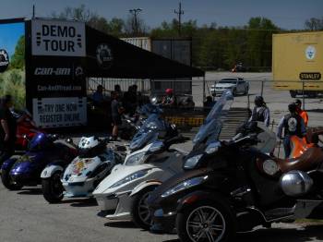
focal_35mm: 92
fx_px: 858
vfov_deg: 16.0
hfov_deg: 21.3
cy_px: 121
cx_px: 162
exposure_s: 1/1600
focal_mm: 16.4
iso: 80
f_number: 4.9
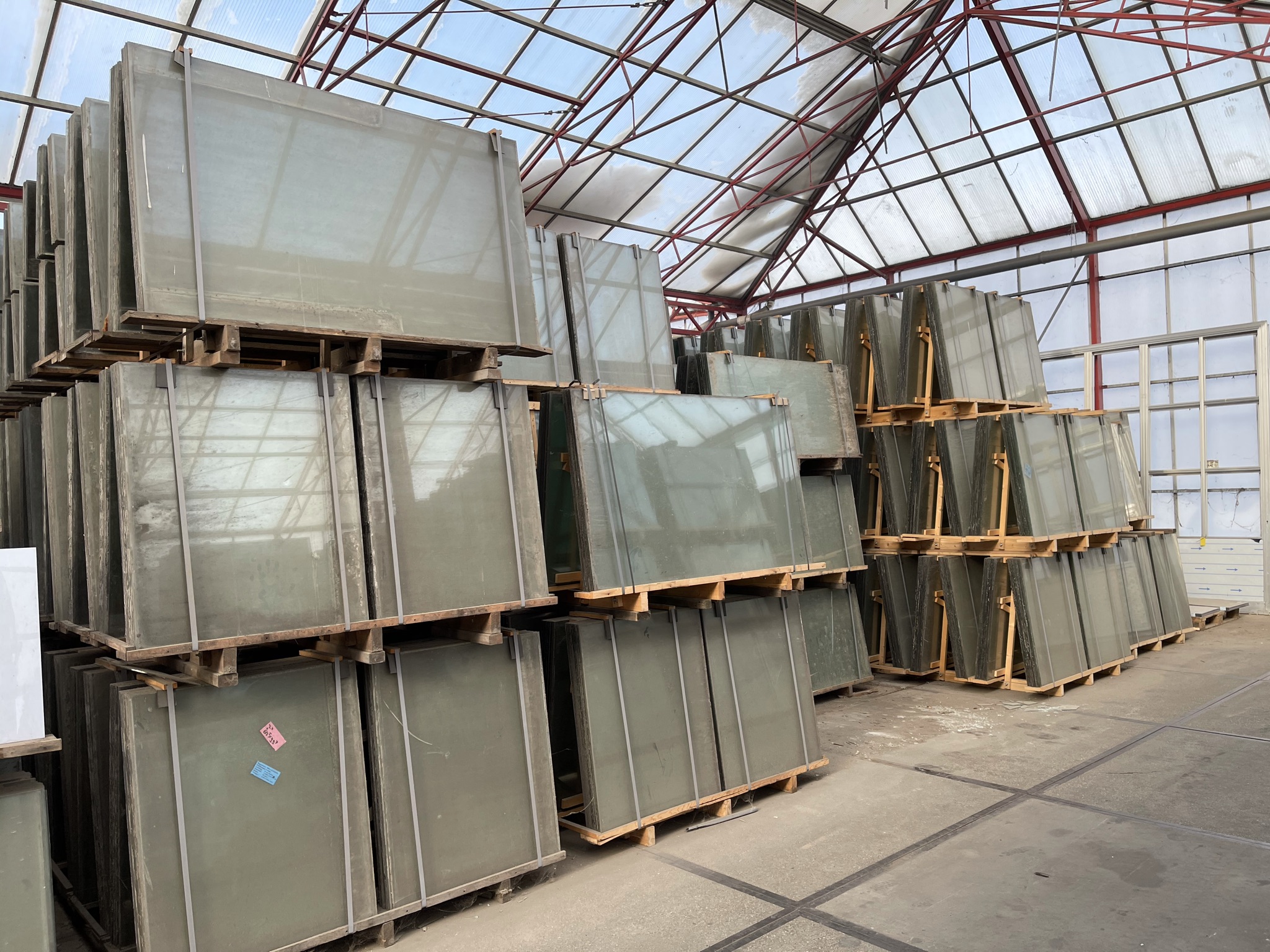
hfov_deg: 67.3
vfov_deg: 53.1
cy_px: 476
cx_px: 635
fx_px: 954
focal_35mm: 26
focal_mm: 5.1
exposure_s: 1/567
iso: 32
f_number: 1.6
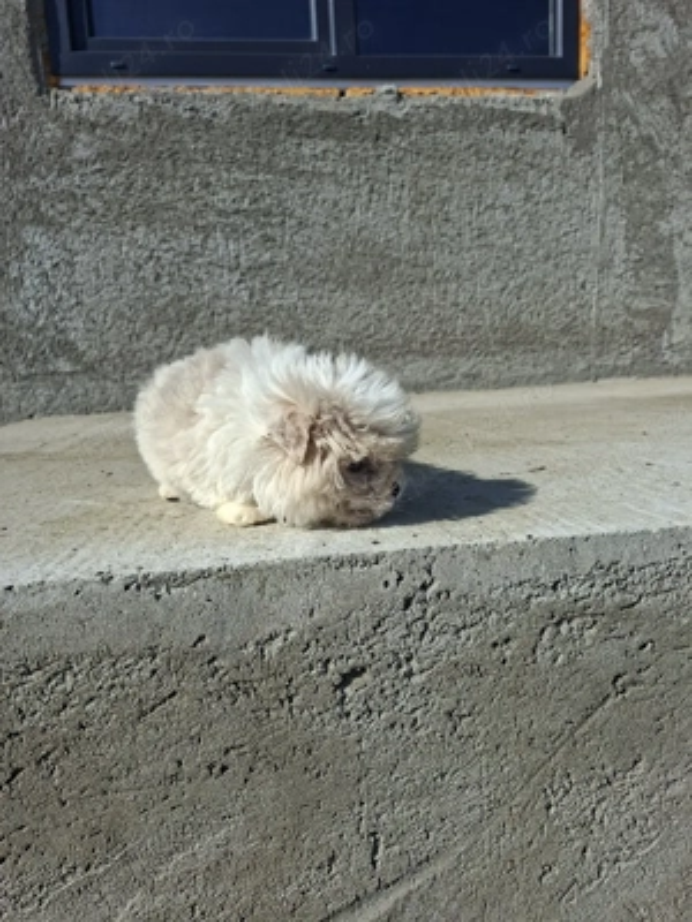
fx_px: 613
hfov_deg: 58.9
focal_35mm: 23
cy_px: 461
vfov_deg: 73.9
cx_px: 346
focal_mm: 5.54
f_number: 1.8
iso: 50
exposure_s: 1/2500
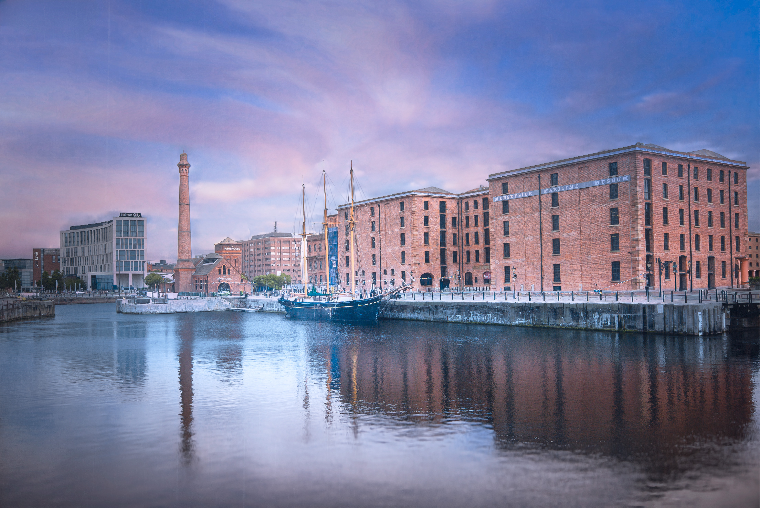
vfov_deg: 43.7
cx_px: 380
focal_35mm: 30
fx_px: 634
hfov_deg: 61.9
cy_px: 254
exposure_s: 1/25
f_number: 10
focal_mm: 20
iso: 100
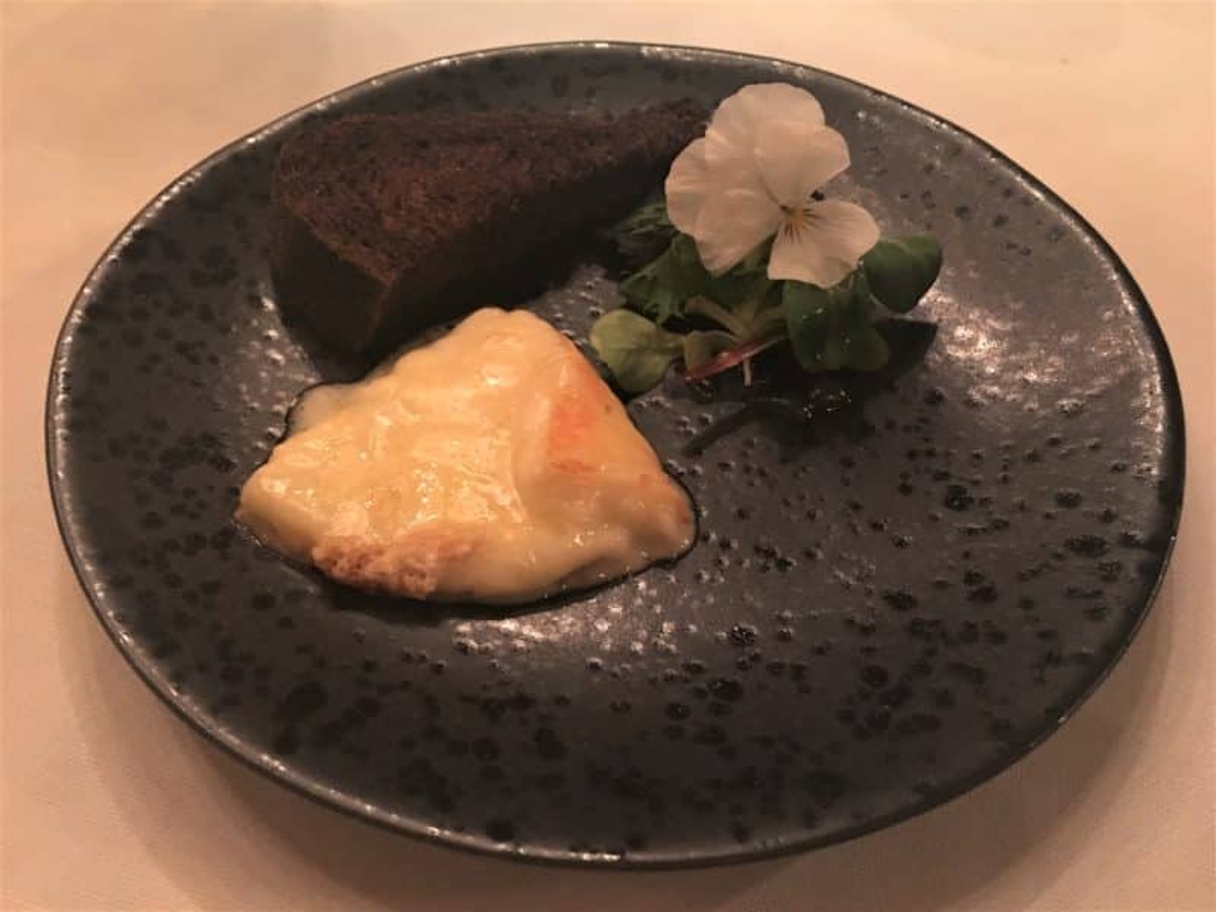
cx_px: 608
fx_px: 1019
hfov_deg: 61.7
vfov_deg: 48.2
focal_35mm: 29
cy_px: 456
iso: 400
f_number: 2.2
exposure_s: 1/17
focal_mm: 4.15
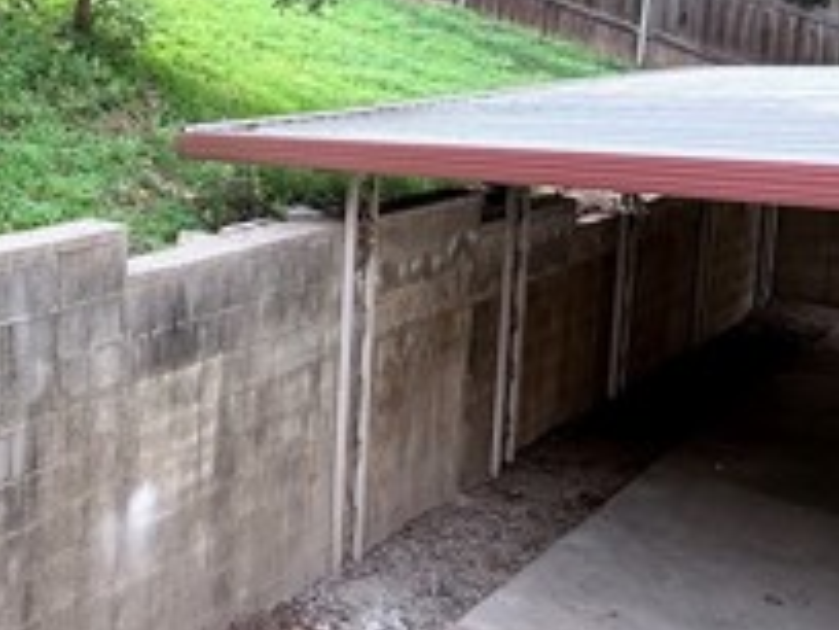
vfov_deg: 31.9
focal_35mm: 44
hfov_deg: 37.3
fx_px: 1066
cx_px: -41
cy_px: 111
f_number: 2.2
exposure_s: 1/254
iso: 50
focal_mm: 2.22
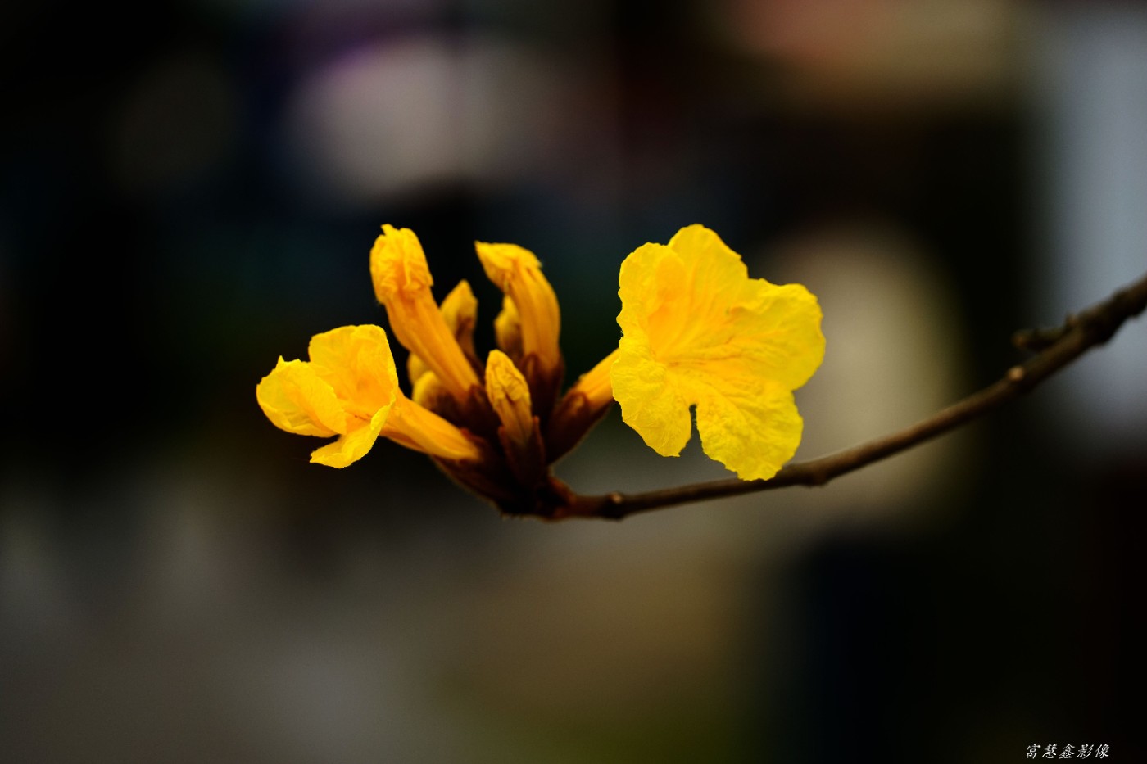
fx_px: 6371
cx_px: 574
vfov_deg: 6.9
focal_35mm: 200
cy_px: 382
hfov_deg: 10.3
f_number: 5.6
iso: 160
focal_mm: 200
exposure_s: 1/400
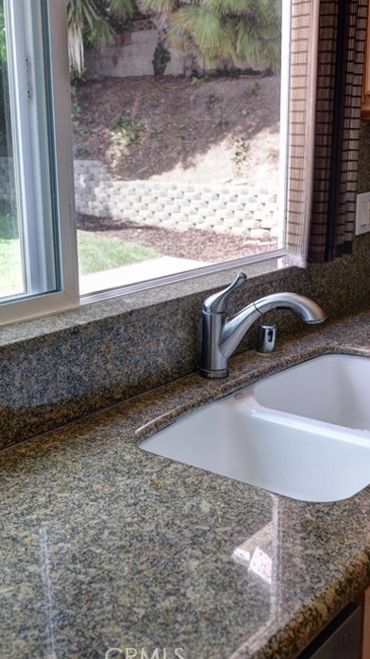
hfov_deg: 26.5
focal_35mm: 45
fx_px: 786
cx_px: 193
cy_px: 334
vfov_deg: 45.5
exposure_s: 1/50
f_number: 8
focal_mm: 28
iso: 400
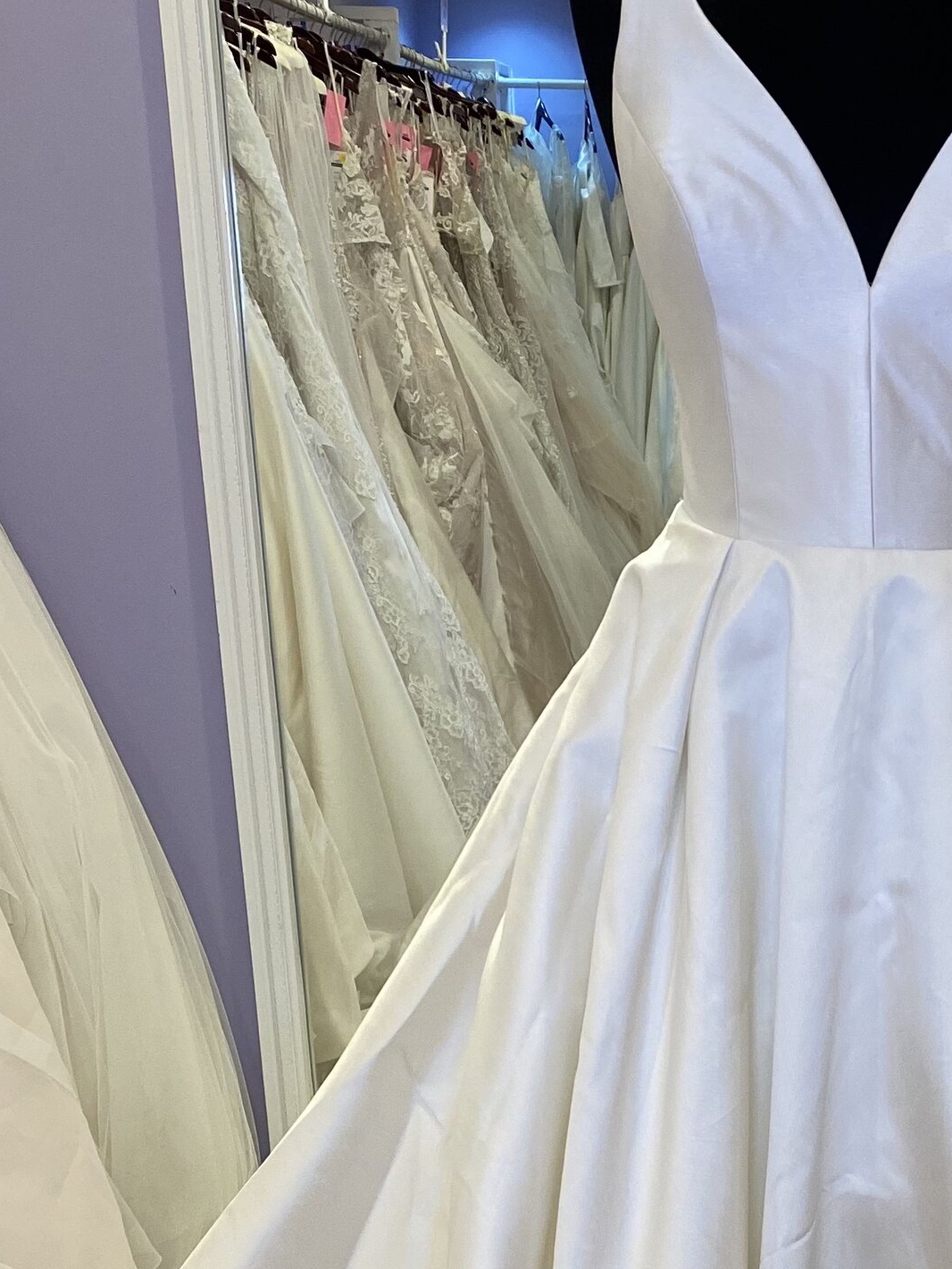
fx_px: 2236
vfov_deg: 30.7
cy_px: 1065
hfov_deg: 23.3
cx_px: 877
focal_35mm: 61
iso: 100
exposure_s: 1/120
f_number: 1.8
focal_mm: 4.25
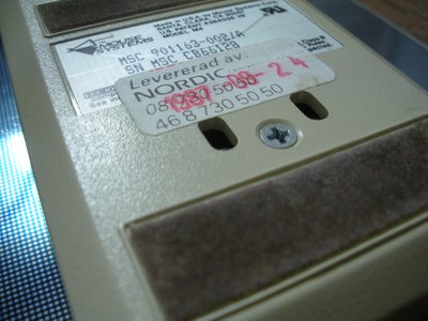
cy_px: 160
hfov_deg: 51.4
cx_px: 214
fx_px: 445
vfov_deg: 39.7
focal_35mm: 36
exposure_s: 1/62
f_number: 3.5
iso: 380
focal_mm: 6.3
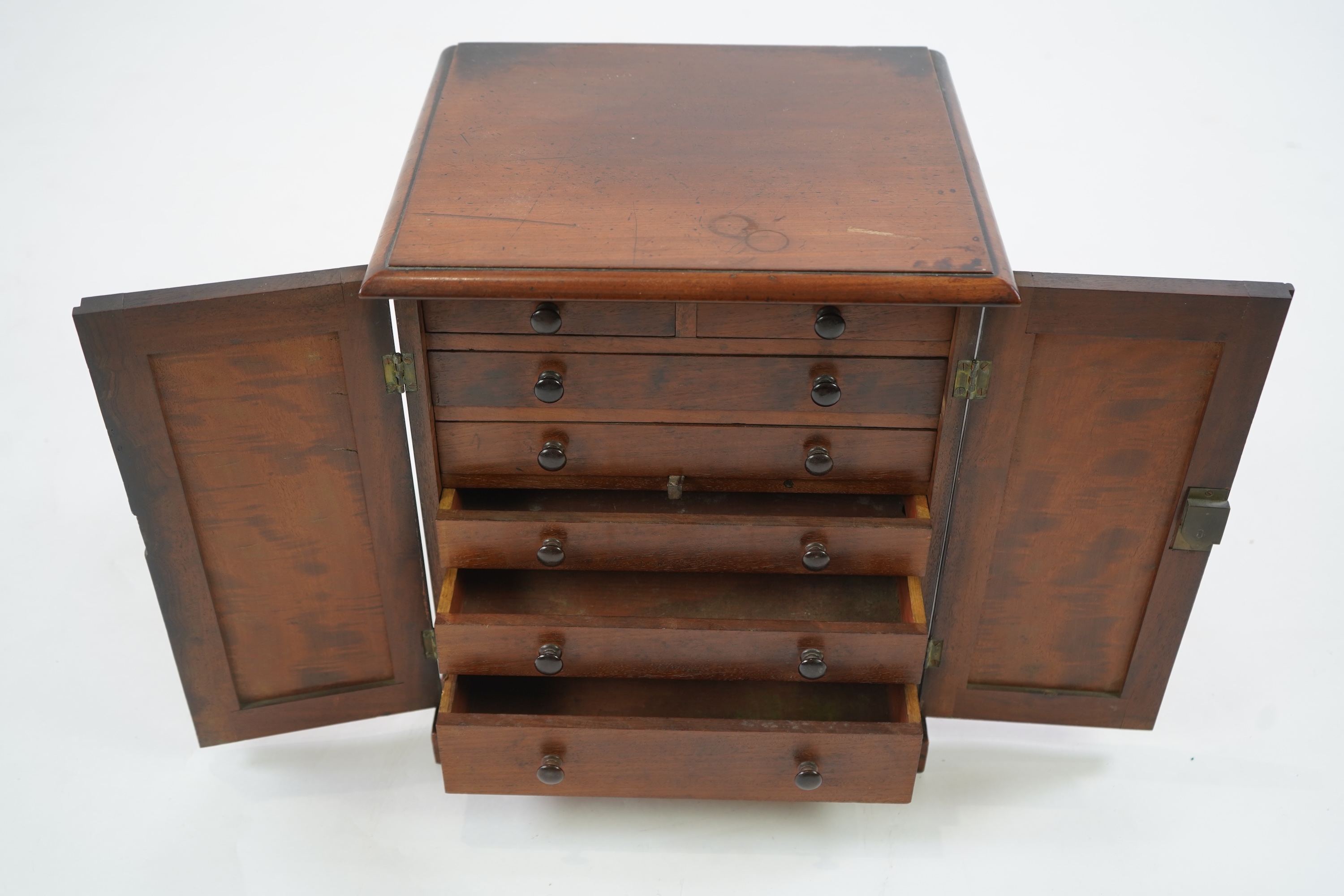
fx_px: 1381
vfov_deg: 35.9
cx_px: 672
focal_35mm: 37
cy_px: 448
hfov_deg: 51.9
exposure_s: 1/125
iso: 640
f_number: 4
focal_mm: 37
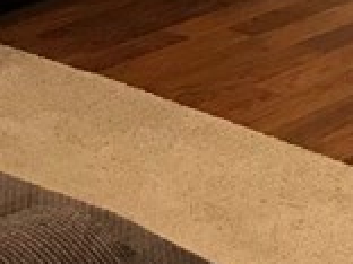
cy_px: -388
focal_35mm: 184
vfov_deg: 7.5
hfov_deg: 10.6
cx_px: 398
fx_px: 1876
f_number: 1.8
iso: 80
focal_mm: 3.99
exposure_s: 1/15
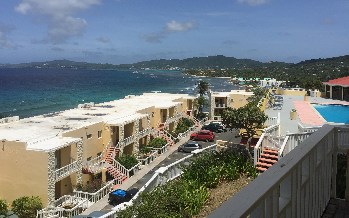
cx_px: 174
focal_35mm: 31
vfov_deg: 40.4
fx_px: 295
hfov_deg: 61.2
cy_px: 88
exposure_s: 1/4405
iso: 32
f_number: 2.2
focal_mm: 4.15
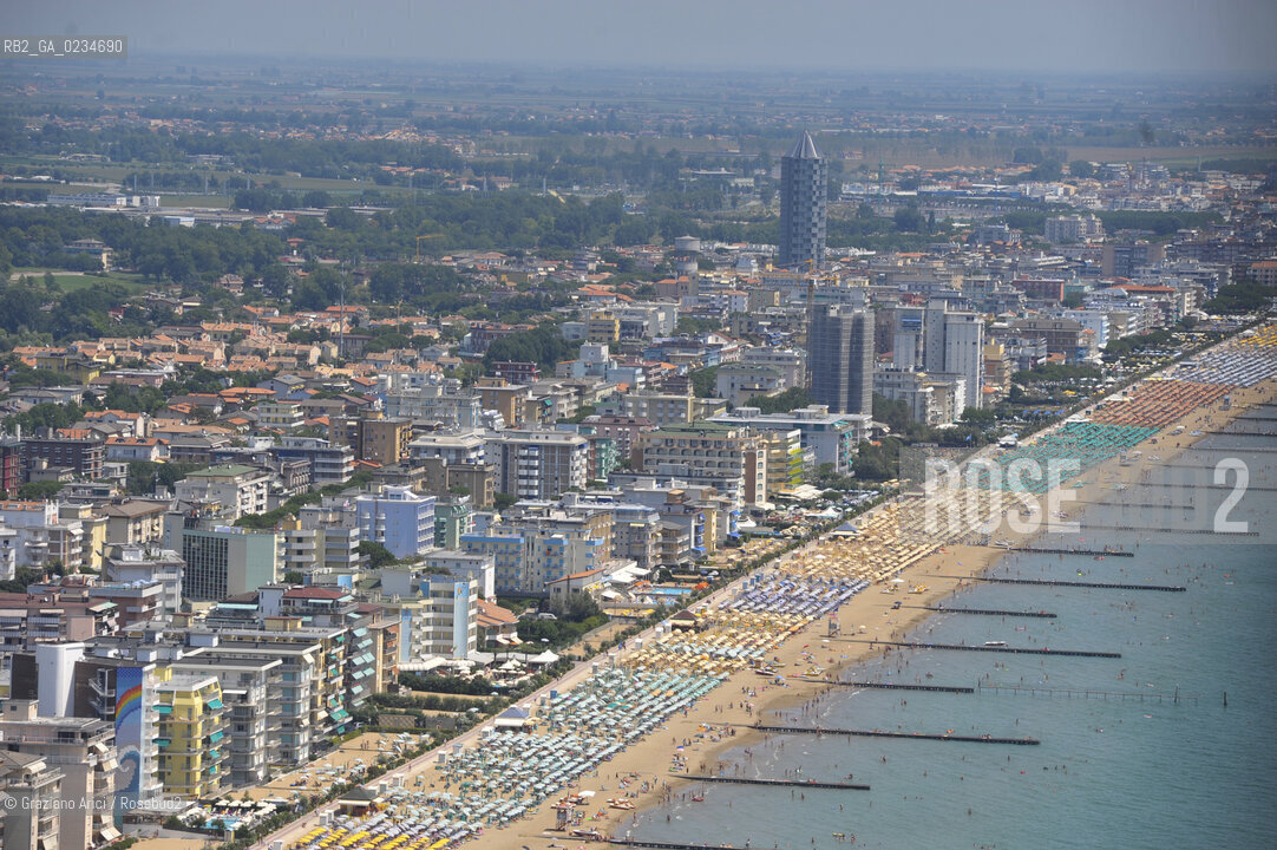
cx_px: 638
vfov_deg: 8.8
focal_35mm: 155
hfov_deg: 13.3
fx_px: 5495
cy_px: 425
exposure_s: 1/1600
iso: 400
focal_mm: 155
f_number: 7.1
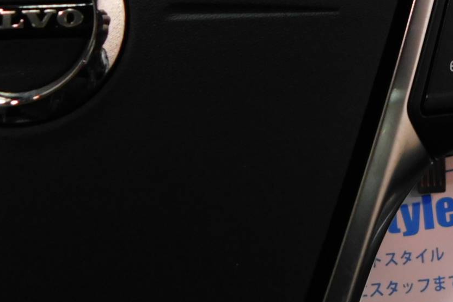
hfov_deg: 38.9
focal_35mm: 46
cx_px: 429
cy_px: -8
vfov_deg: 27.4
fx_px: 579
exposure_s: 1/25
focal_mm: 4
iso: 400
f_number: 3
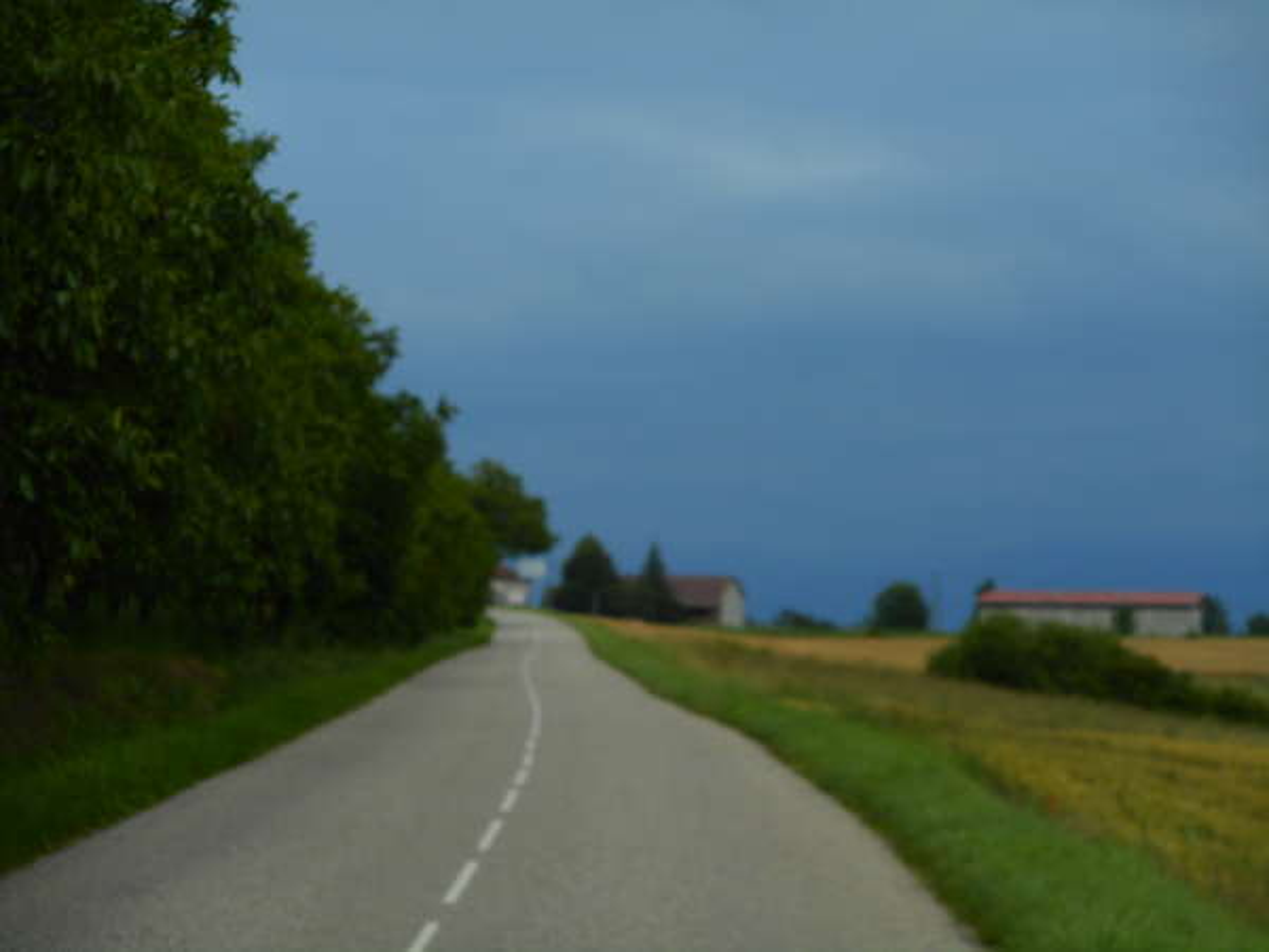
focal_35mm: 134
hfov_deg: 14.7
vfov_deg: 11.1
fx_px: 4912
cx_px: 634
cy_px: 476
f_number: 6.1
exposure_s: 1/400
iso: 80
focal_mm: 23.9
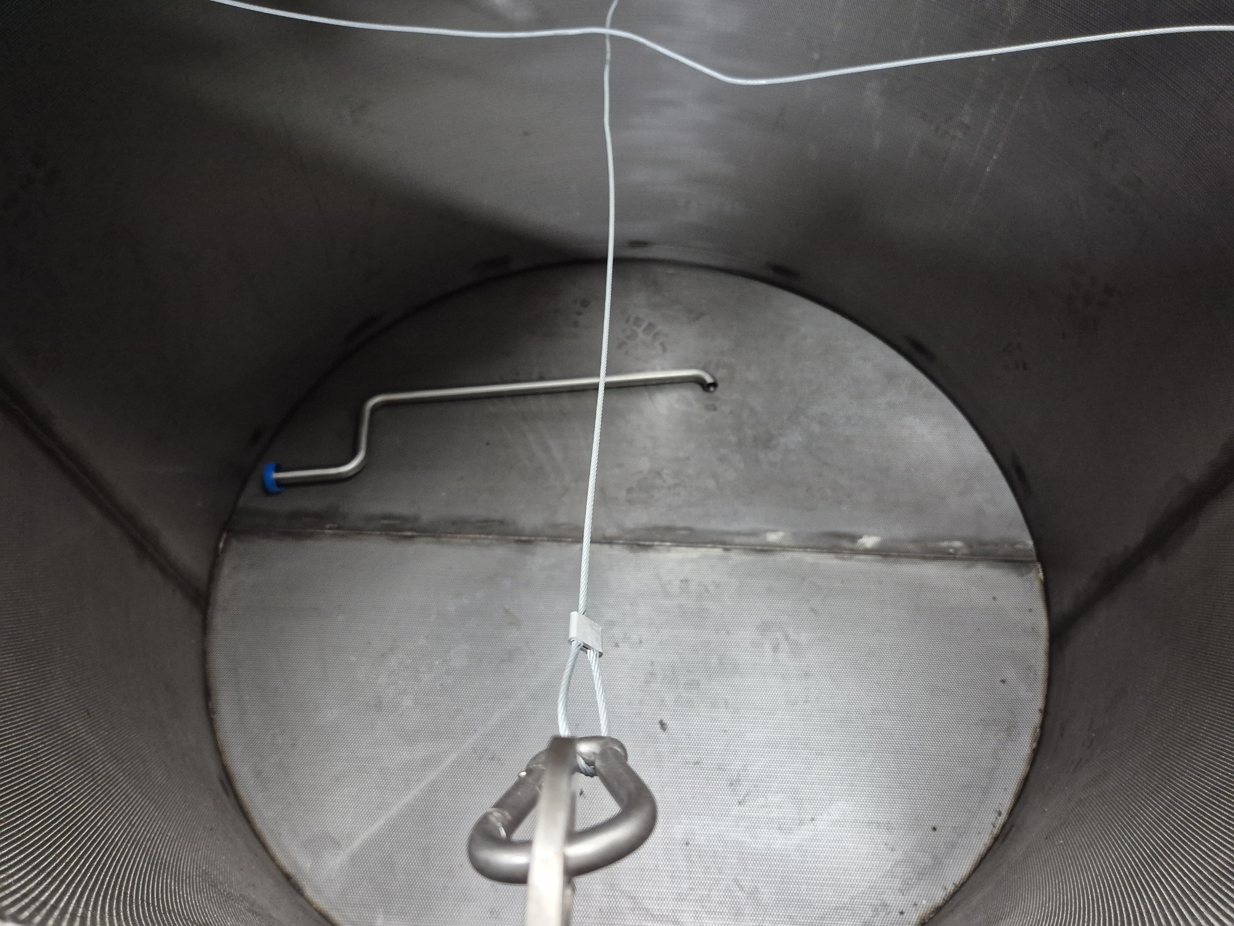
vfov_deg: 58.9
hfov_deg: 73.9
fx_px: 820
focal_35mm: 23
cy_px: 463
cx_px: 617
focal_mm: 5.4
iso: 640
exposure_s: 1/60
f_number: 1.8
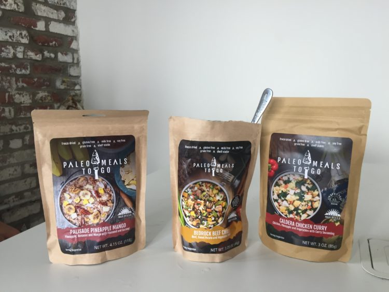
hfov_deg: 61.6
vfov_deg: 48.3
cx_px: 194
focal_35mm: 29
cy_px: 146
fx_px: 326
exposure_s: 1/30
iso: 32
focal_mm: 4.15
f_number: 2.2
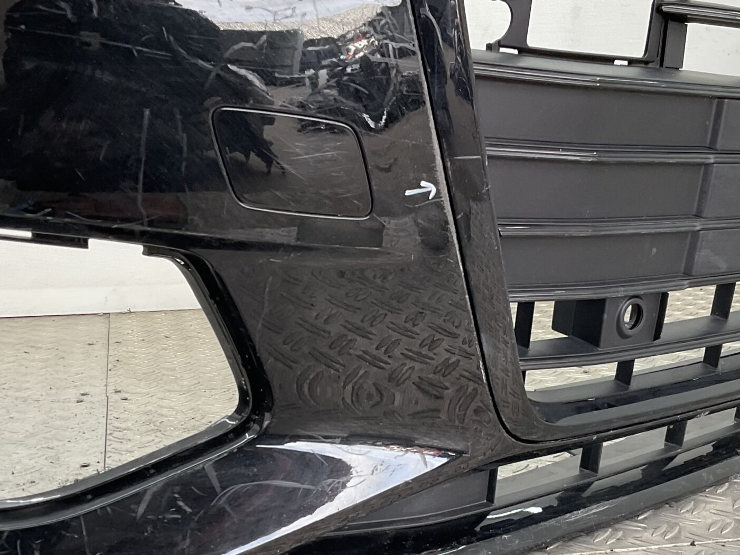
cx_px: 435
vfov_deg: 27.3
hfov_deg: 36.1
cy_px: 378
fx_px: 1133
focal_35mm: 53
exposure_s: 1/100
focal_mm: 3
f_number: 1.8
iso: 32
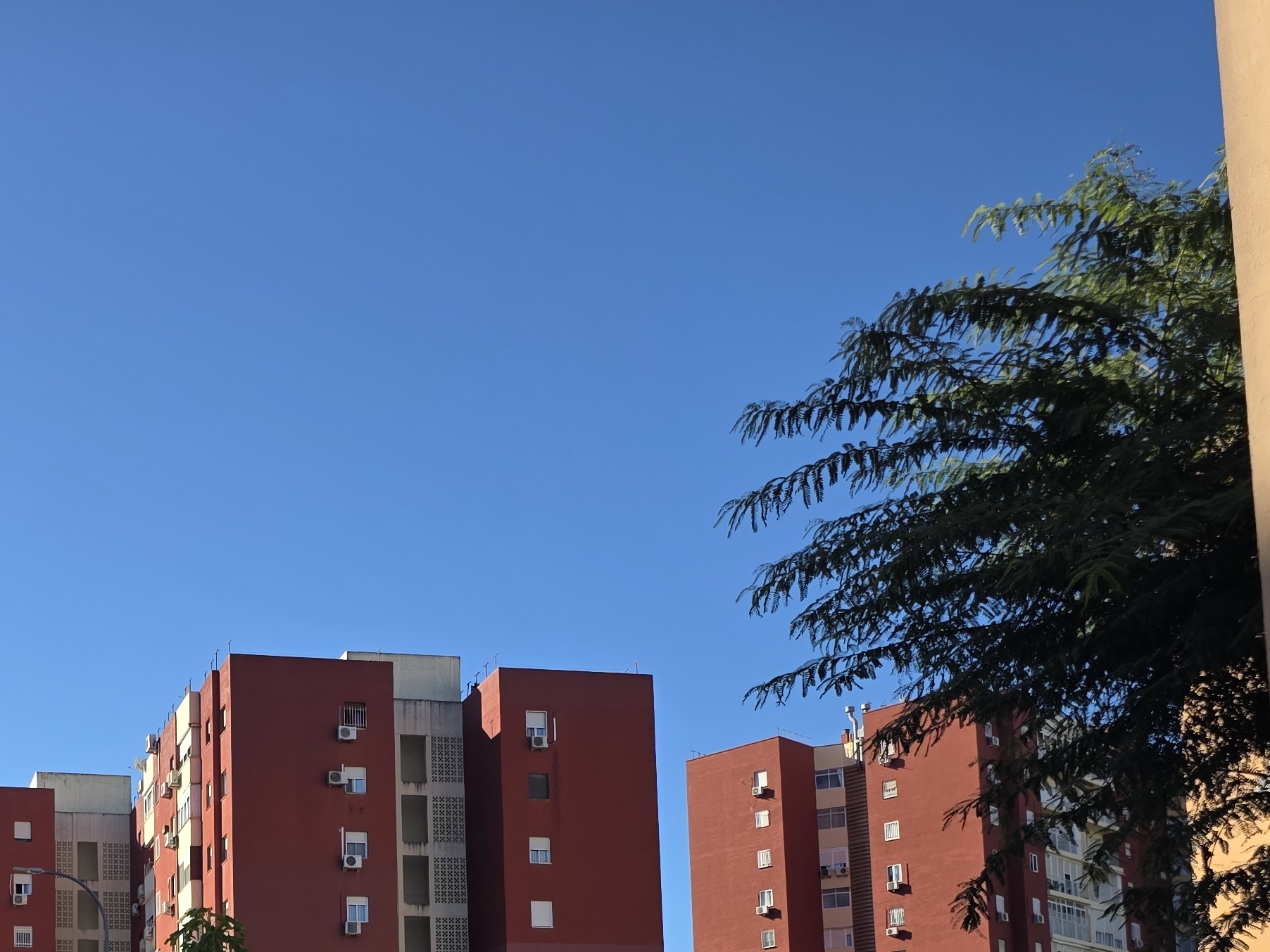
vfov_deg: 26.5
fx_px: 1871
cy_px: 1023
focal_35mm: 51
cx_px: 227
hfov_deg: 36.1
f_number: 1.7
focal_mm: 6.3
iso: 40
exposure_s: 1/2216
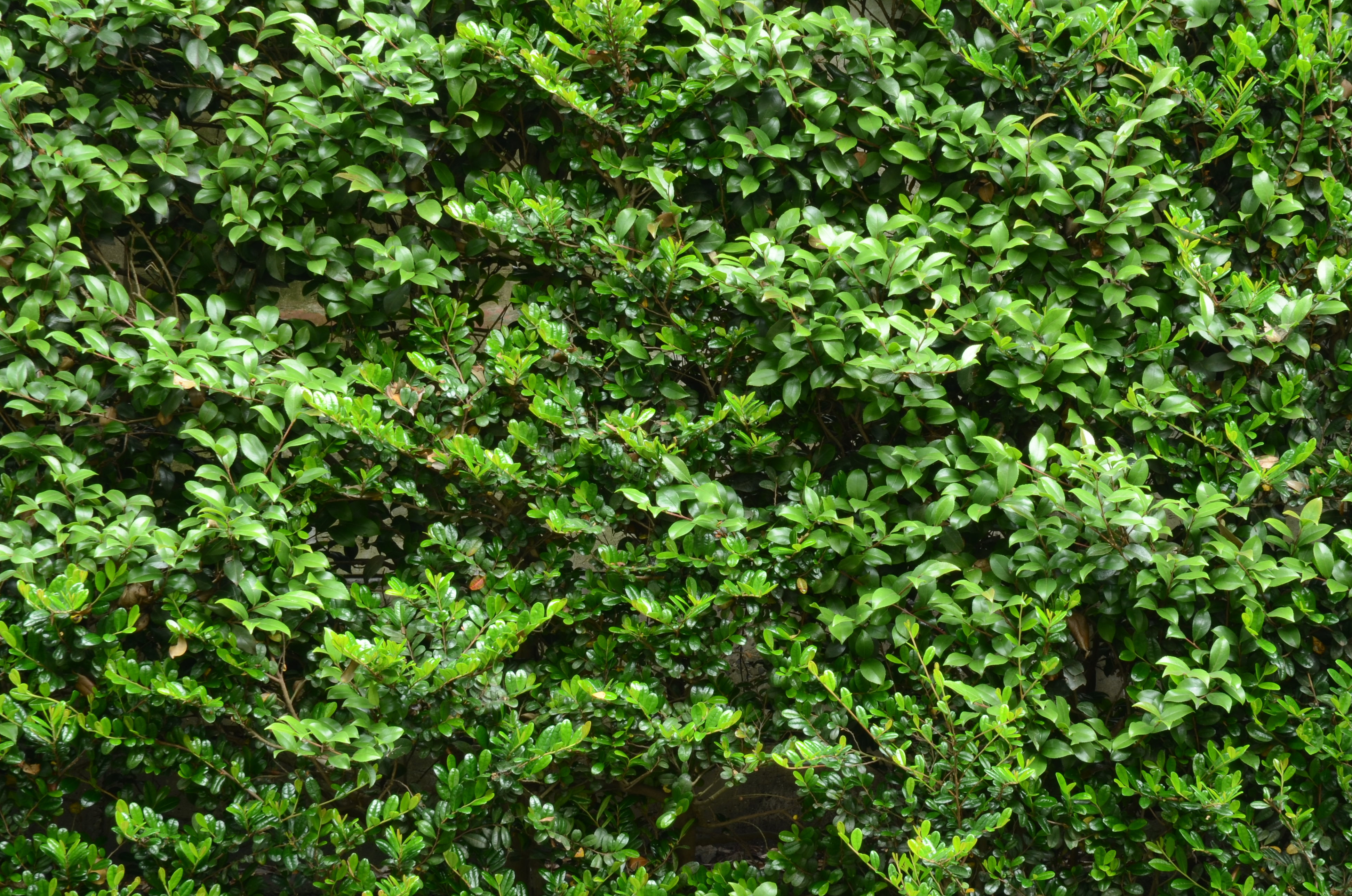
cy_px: 420
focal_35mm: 162
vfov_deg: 8.5
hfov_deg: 12.7
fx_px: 6058
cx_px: 811
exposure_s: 4
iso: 100
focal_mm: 85
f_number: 16
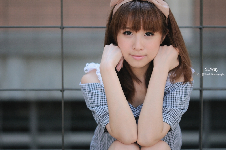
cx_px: 113
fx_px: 987
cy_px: 75
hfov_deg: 13.1
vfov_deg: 8.7
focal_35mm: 158
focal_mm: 105
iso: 250
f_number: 2.8
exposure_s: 1/1250
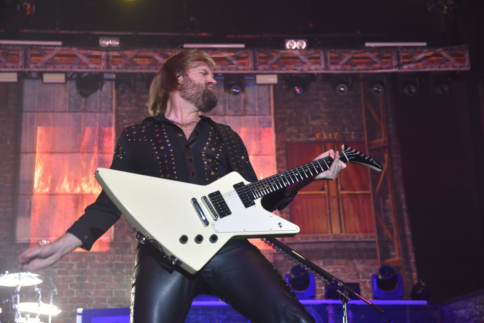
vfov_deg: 20.2
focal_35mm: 68
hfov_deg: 29.9
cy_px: 162
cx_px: 242
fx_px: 907
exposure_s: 1/200
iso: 800
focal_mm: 45
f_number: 3.5
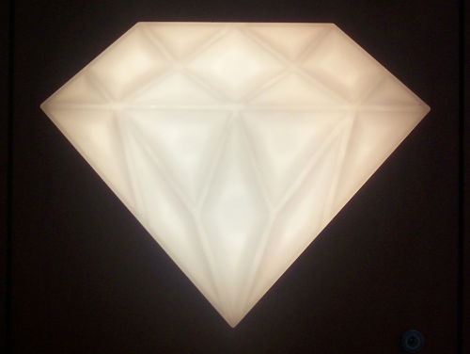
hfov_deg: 51.3
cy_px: 177
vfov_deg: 39.7
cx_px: 235
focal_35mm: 36
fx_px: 489
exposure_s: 1/65.8
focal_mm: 5.9
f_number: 4.5
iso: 100
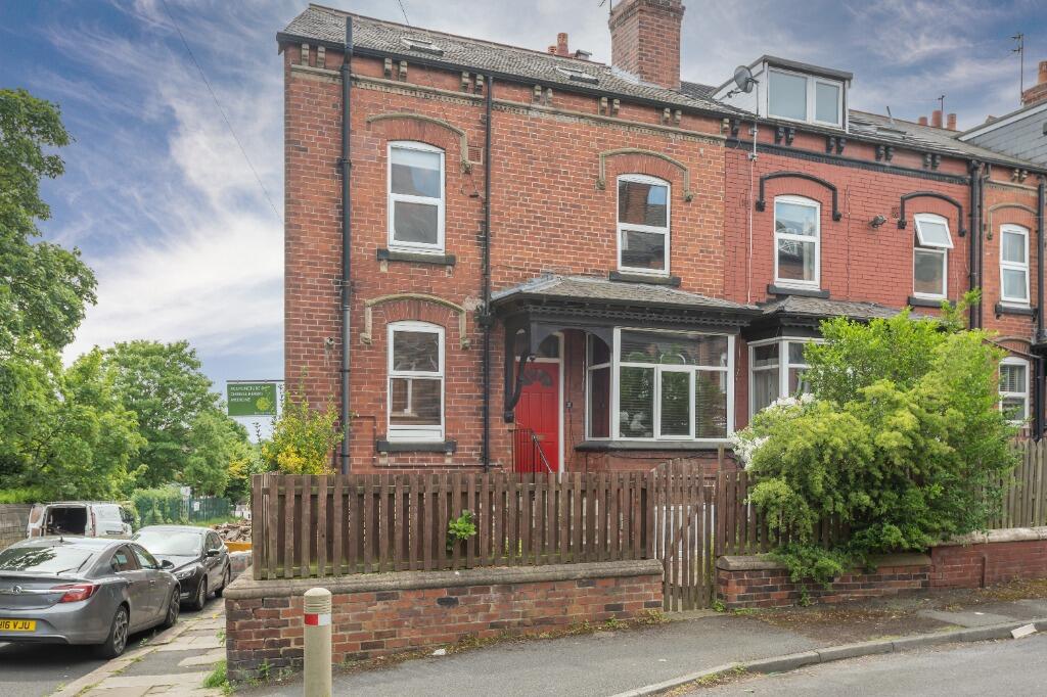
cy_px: 348
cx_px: 524
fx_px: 872
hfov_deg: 61.9
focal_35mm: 30
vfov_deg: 43.6
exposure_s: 1/200
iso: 200
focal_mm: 30
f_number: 8
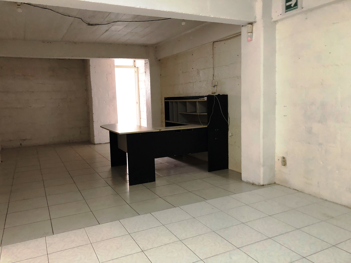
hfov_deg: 63.4
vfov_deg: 49.7
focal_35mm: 28
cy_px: 132
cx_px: 176
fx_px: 284
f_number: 1.8
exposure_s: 1/6
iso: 100
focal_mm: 3.99
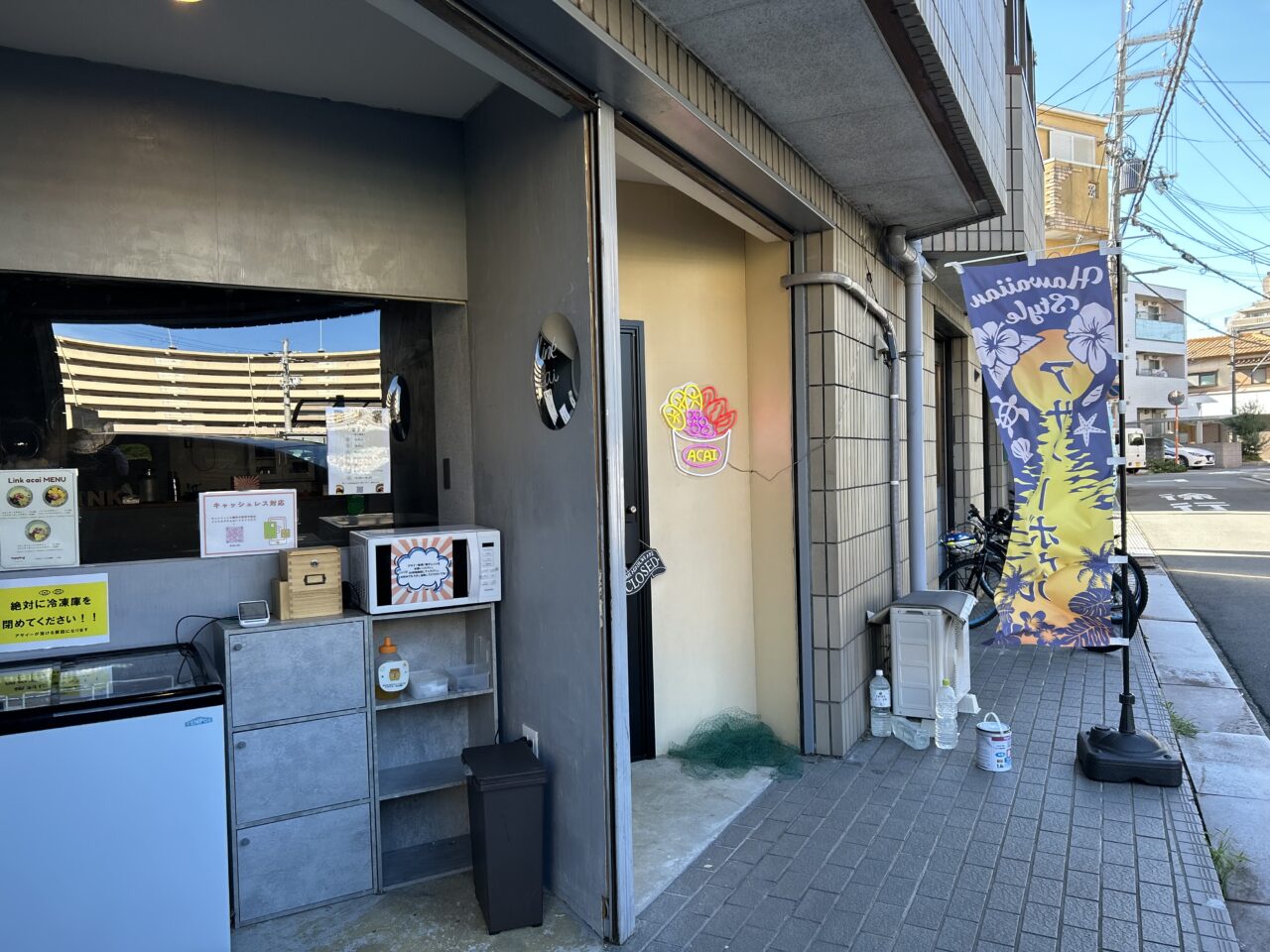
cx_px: 635
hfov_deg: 67.3
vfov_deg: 53.1
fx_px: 954
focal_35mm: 26
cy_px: 476
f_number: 1.5
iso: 50
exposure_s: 1/330
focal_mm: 5.7
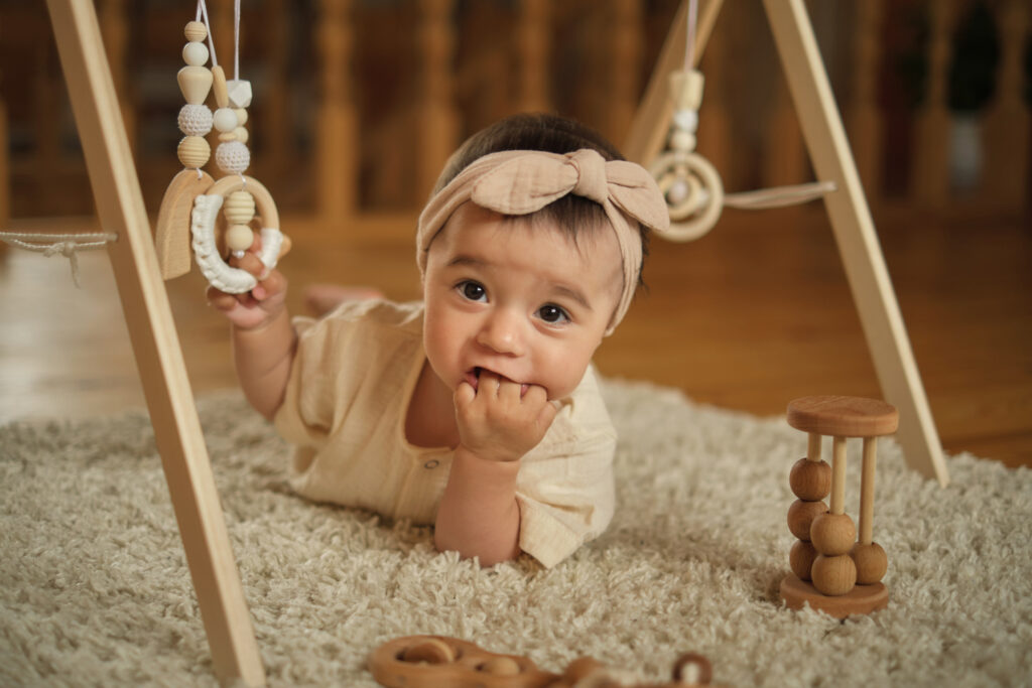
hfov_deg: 37.5
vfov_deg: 25.5
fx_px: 1519
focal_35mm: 53
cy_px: 344
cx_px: 516
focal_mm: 35
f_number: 1.4
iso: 160
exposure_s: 1/125
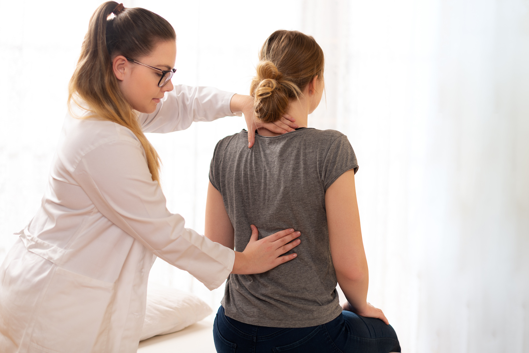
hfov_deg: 39.6
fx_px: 735
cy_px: 176
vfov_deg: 27.0
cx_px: 264
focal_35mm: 50
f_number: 2
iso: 40
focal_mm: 50
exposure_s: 1/160
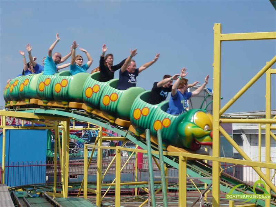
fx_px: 566
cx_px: 138
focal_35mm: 71
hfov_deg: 27.4
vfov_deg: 20.7
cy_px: 104
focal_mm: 11.7
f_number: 11
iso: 100
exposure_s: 1/160
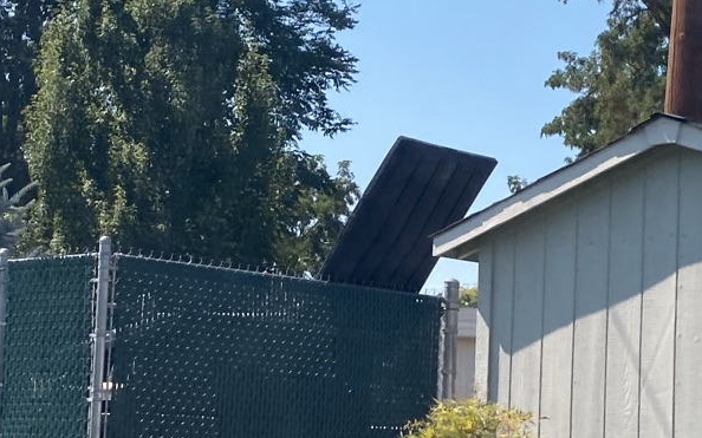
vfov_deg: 13.8
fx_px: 1817
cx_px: 372
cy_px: 253
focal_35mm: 95
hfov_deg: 21.9
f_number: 1.8
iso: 32
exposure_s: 1/125
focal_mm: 4.25
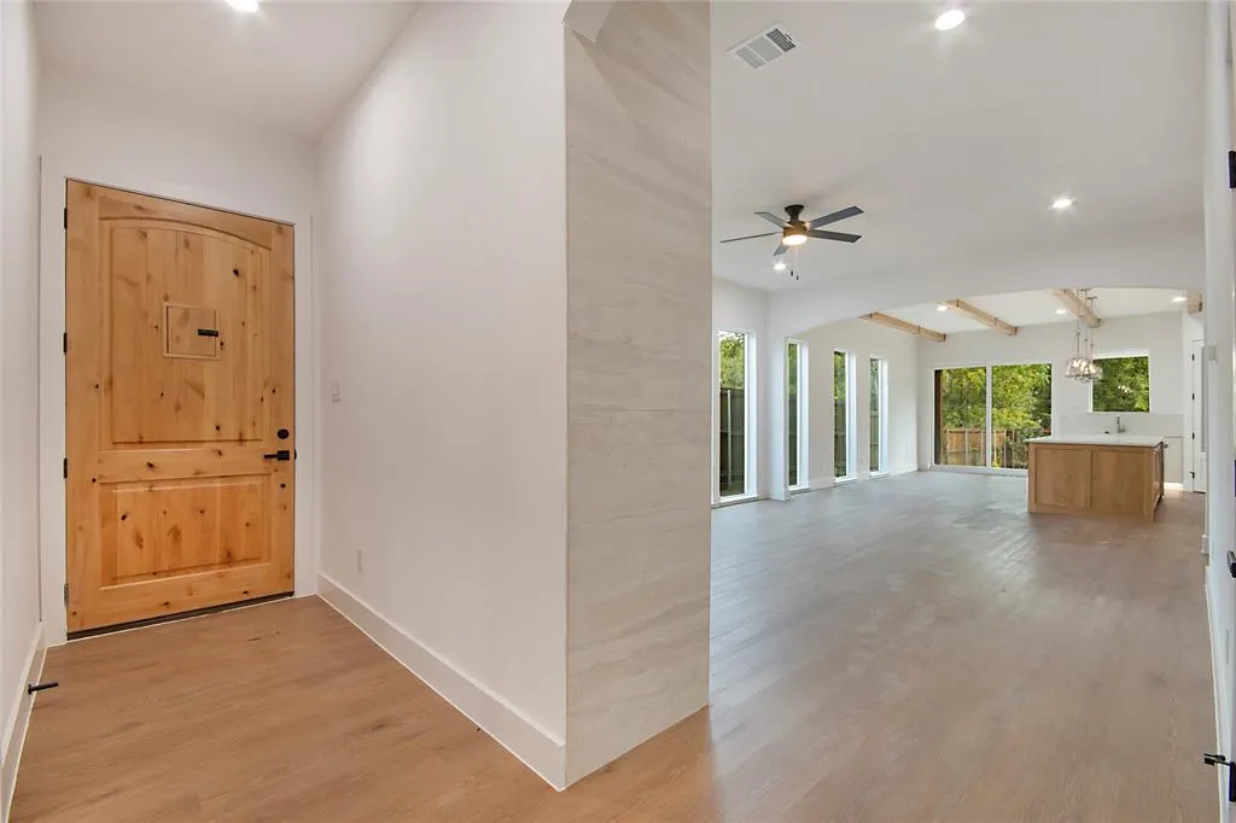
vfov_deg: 77.3
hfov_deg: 100.4
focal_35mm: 15
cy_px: 412
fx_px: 515
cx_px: 618
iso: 100
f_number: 11
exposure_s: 1/20
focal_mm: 10
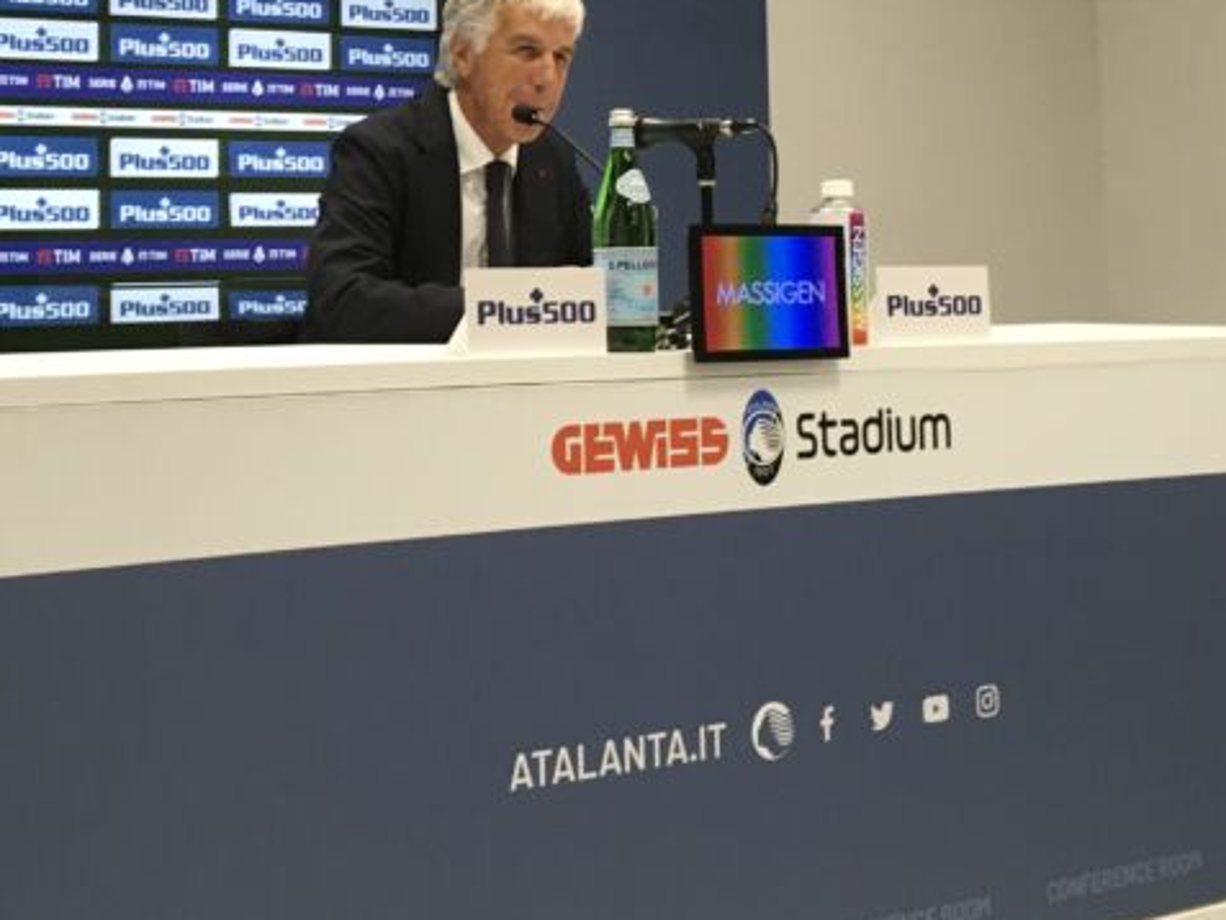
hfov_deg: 32.1
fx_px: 2090
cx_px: 298
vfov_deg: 24.2
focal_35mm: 59
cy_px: 116
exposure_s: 1/33
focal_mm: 4.15
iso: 50
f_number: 2.2
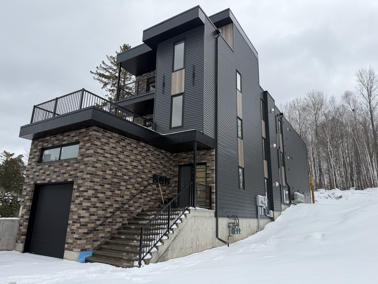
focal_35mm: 24
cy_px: 142
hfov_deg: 71.6
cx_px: 189
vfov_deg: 56.8
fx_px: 262
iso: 80
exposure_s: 1/4405
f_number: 1.78
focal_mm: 6.76
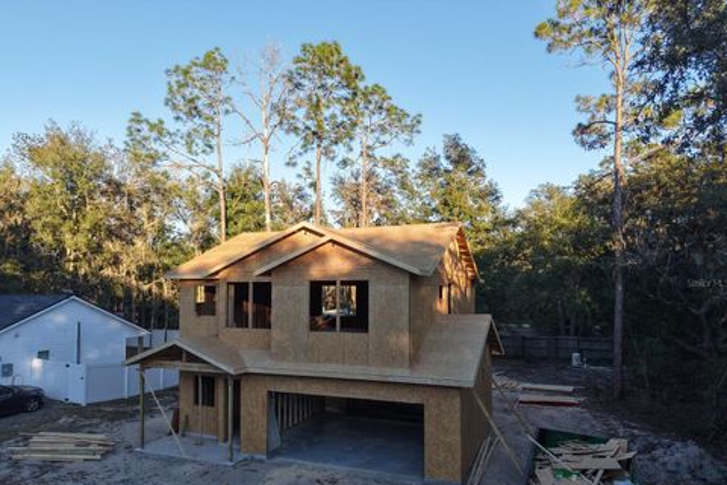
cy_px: 283
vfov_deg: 49.3
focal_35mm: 26
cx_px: 353
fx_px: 525
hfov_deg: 69.4
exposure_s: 1/1250
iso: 190
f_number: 1.8
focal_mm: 8.67
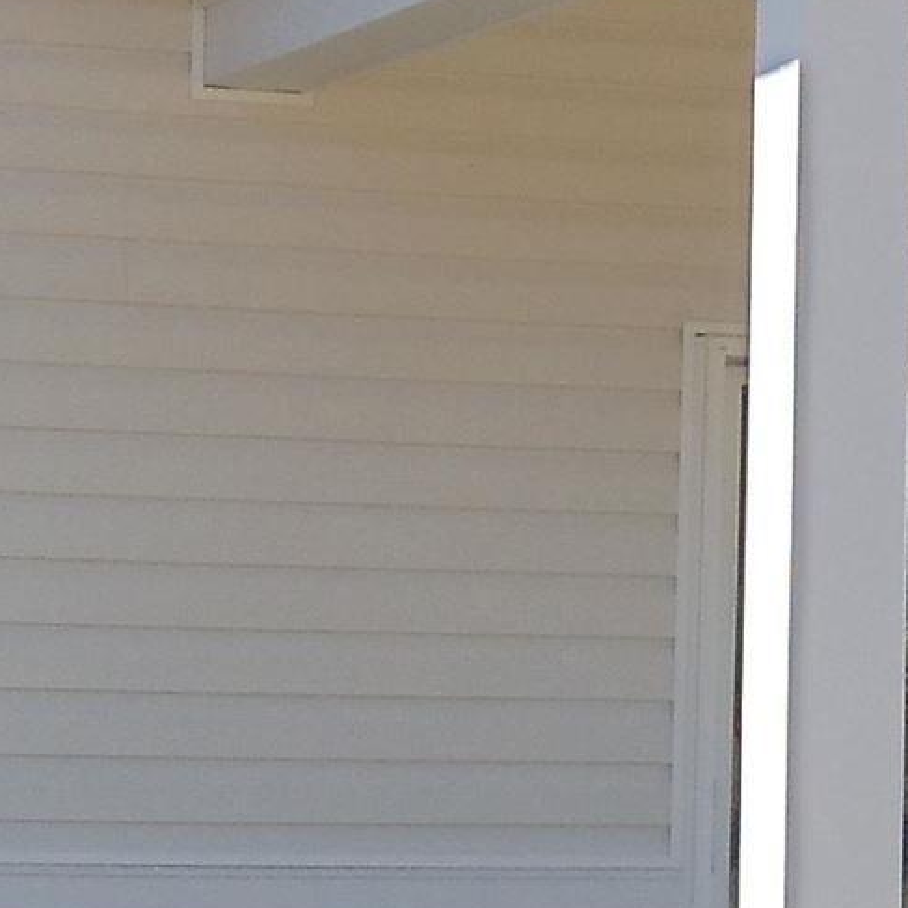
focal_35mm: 245
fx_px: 7271
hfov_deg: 7.1
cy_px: 277
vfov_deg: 7.1
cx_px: 649
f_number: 7.1
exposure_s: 1/160
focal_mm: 6
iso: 80
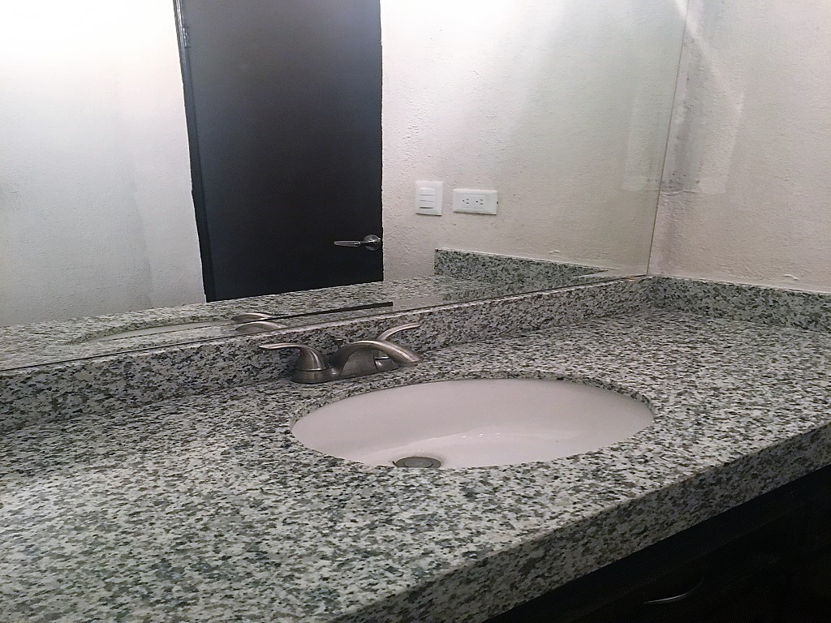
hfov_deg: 61.7
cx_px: 416
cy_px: 312
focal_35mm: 29
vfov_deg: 48.2
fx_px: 696
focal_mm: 4.15
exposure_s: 1/24
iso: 200
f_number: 2.2
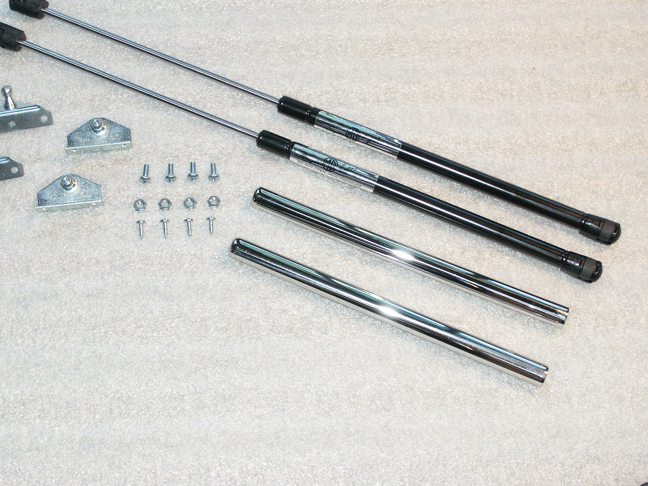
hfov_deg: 29.8
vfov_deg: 22.6
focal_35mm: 65
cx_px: 295
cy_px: 205
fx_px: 1217
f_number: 3.5
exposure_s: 1/350
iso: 200
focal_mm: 13.9
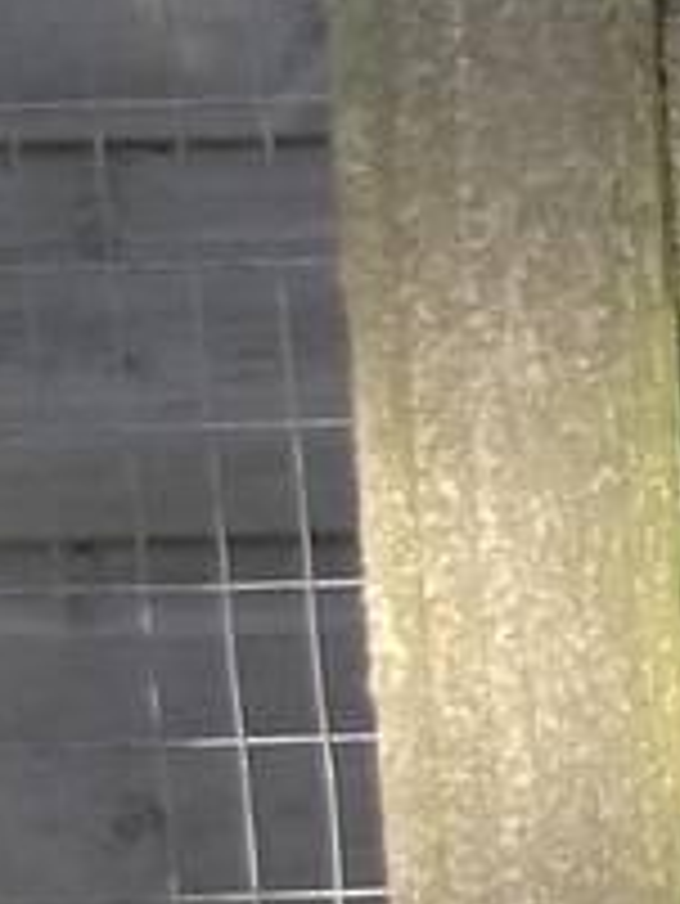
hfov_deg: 5.1
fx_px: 6881
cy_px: 958
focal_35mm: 263
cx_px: 2508
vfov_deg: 7.5
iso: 80
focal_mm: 5.9
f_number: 3.3
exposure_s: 1/160
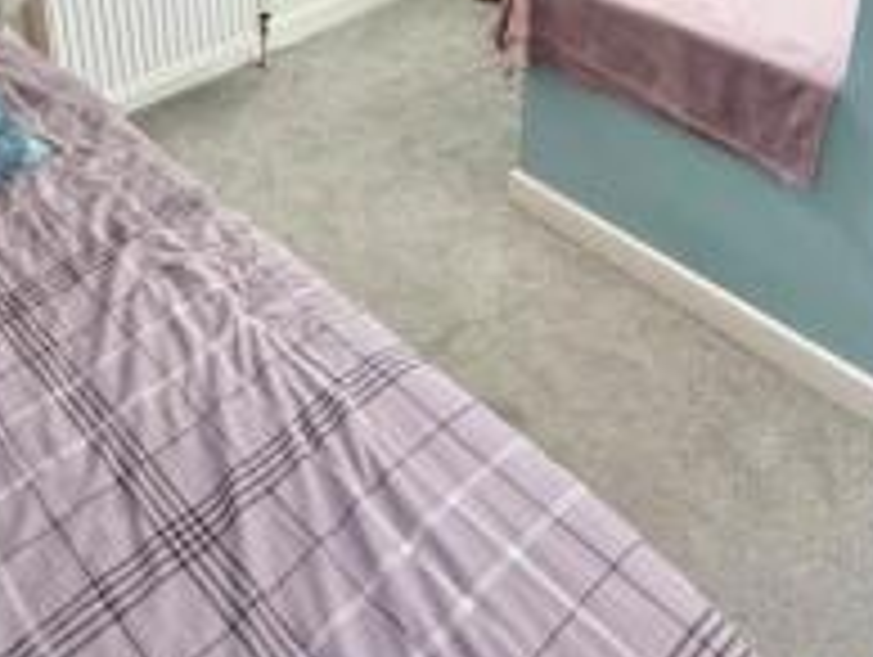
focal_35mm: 42
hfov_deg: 44.2
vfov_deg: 30.1
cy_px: -101
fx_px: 1061
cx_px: 308
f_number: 2.2
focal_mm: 2.22
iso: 100
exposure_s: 1/99
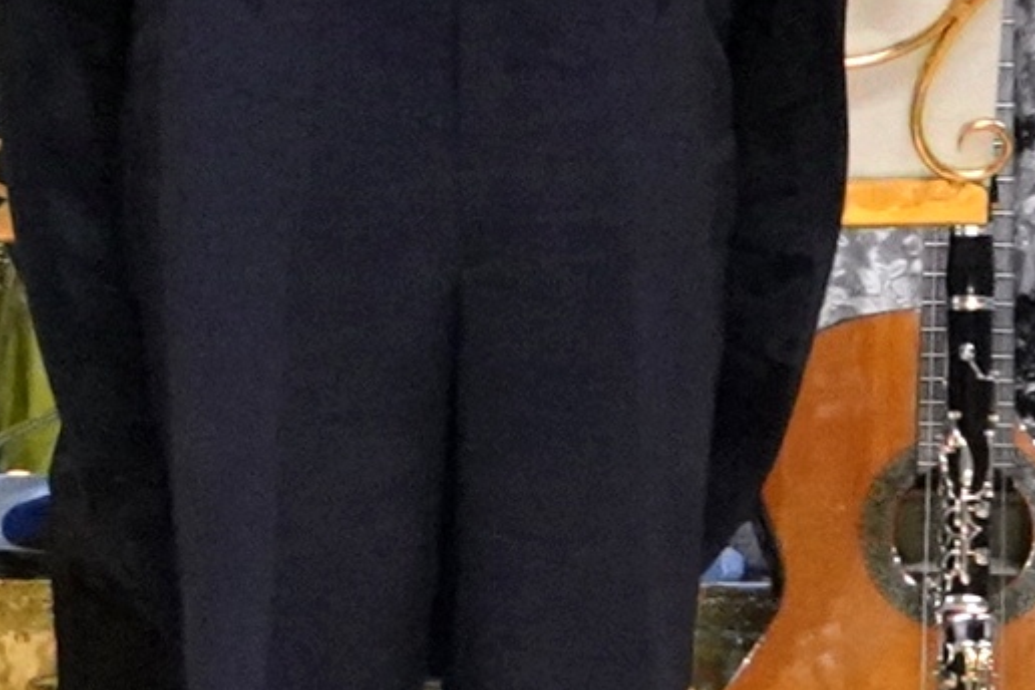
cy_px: -433
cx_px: 542
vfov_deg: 2.1
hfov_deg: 3.1
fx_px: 19117
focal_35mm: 665
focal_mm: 200
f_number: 2.8
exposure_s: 1/1000
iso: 3200
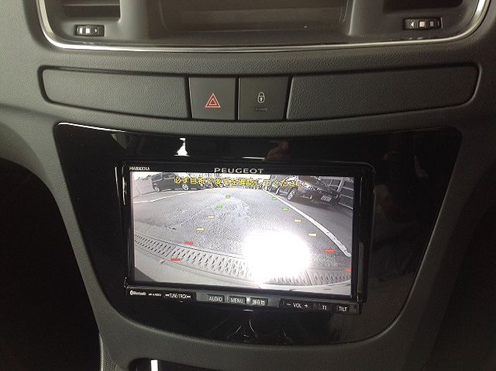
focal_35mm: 35
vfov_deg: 40.6
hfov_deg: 52.7
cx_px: 248
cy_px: 186
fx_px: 501
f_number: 2.4
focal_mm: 4.28
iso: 50
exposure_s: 1/40
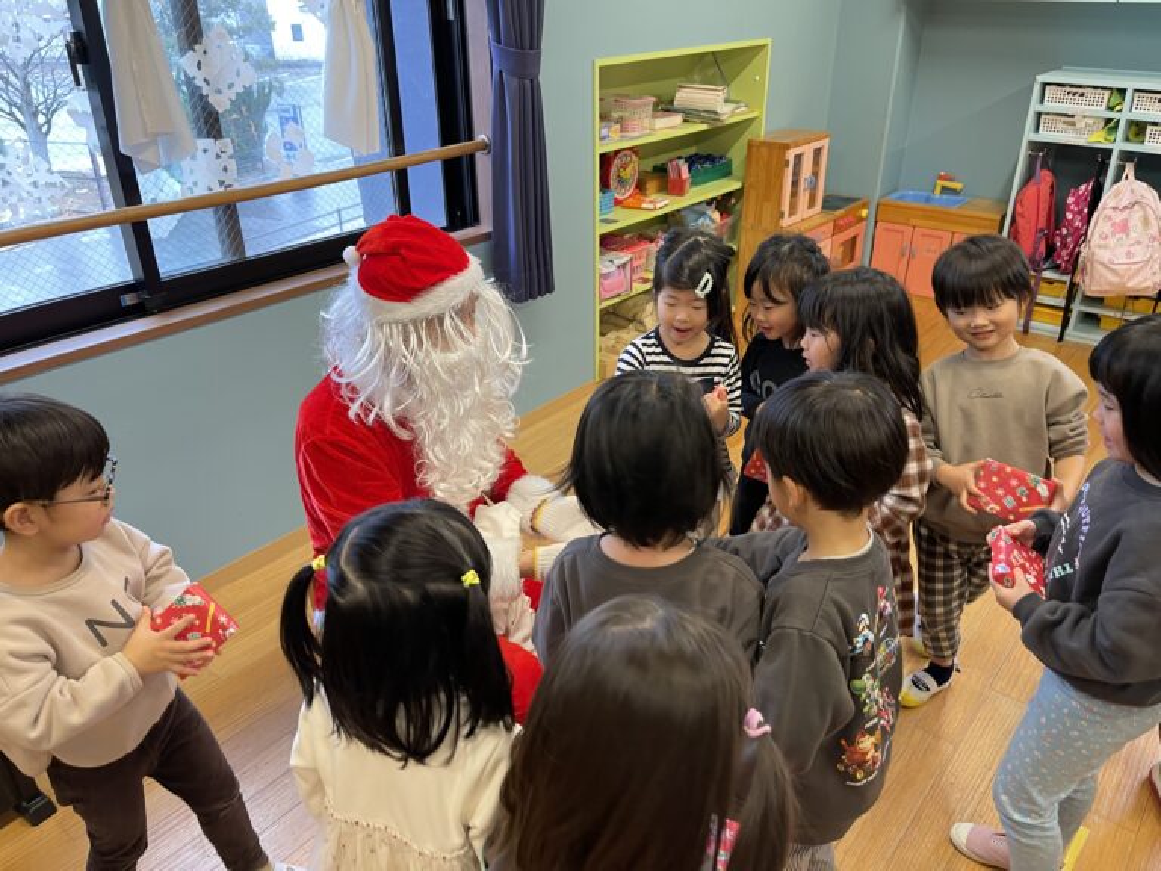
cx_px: 580
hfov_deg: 69.4
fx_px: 838
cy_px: 436
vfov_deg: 54.9
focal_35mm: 25
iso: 125
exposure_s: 1/60
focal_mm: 5.1
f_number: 1.6
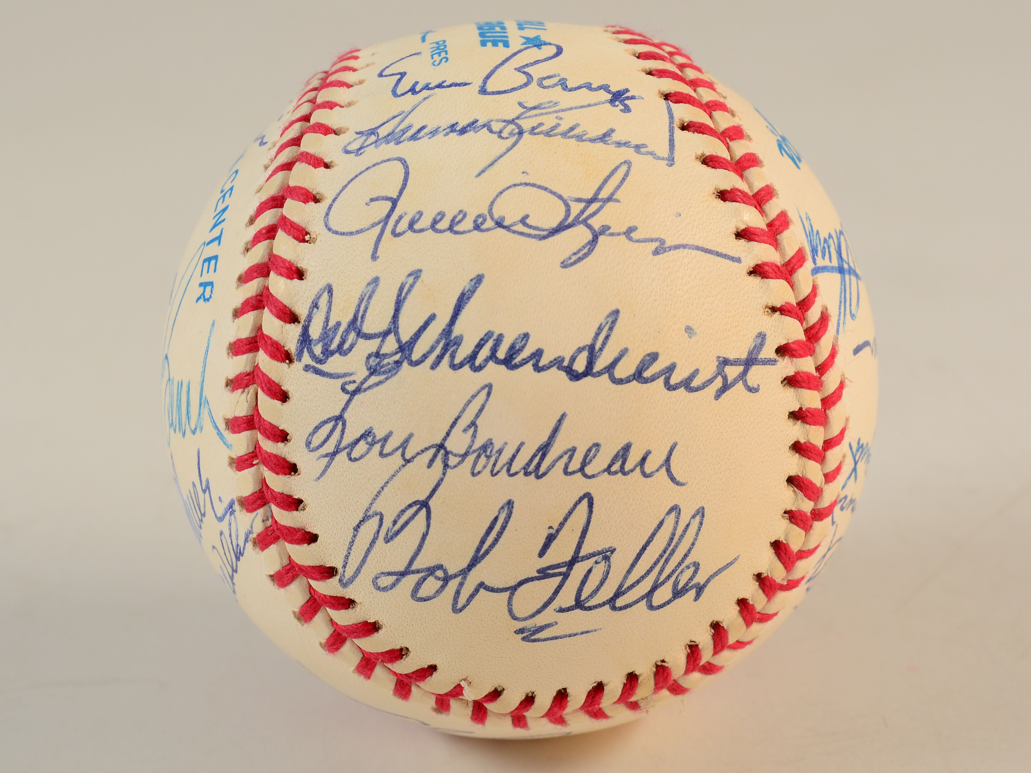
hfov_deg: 23.0
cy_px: 387
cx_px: 532
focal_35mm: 85
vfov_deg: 17.4
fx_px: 2532
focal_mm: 52
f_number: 14
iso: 200
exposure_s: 1/160
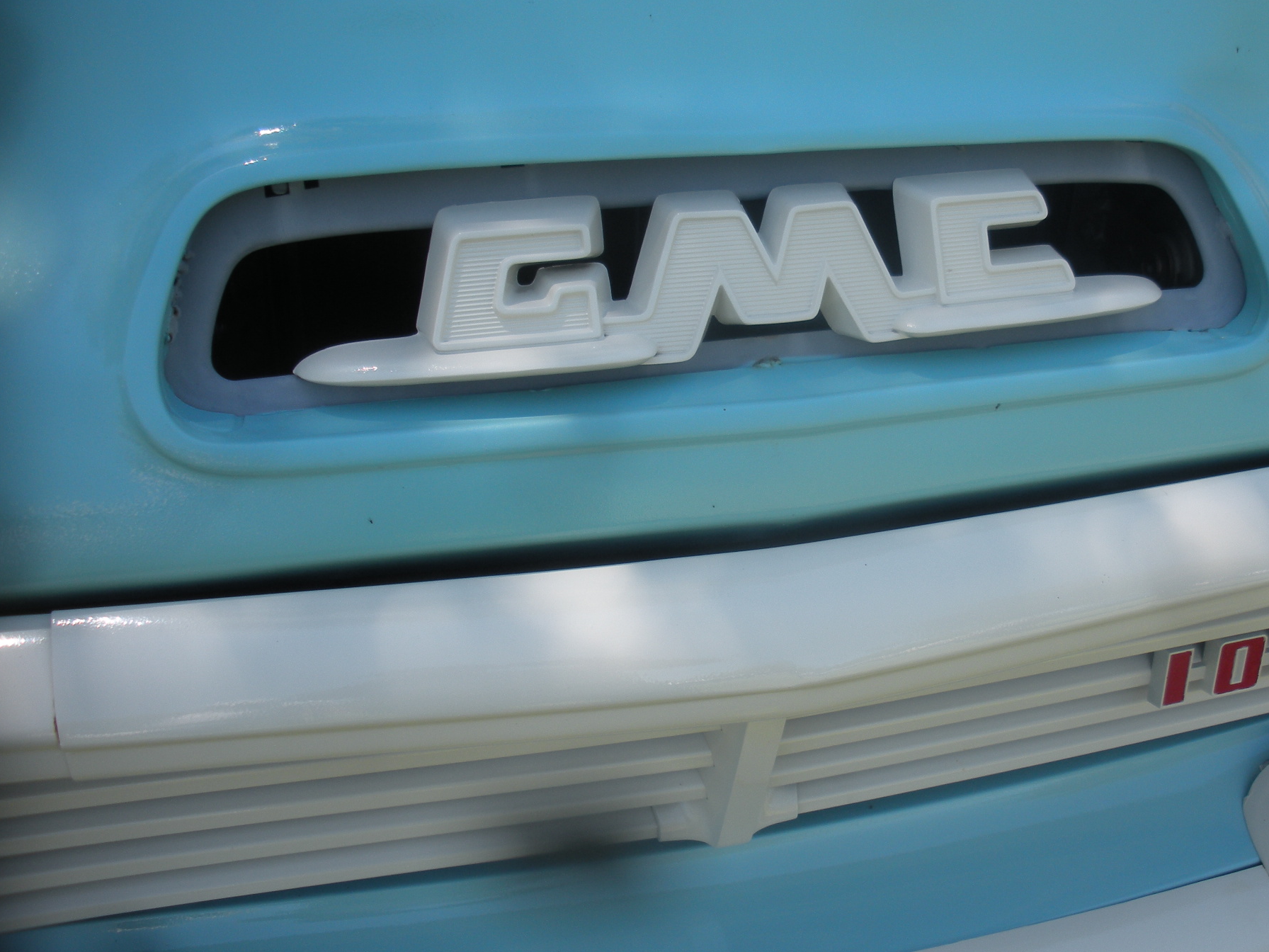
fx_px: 1466
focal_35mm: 40
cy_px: 473
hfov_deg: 46.8
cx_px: 670
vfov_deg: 36.0
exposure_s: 1/193
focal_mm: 6.3
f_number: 3.5
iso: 64
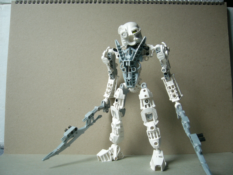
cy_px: 88
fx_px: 236
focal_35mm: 35
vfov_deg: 40.7
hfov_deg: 52.6
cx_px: 116
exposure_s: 1/40
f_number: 2.8
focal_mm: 5.8
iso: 50
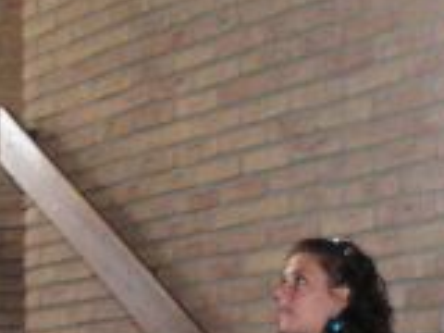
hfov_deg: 13.6
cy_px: 500
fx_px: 1847
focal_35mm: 144
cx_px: 350
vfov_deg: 10.0
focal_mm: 6
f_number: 2.8
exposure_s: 1/60
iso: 300
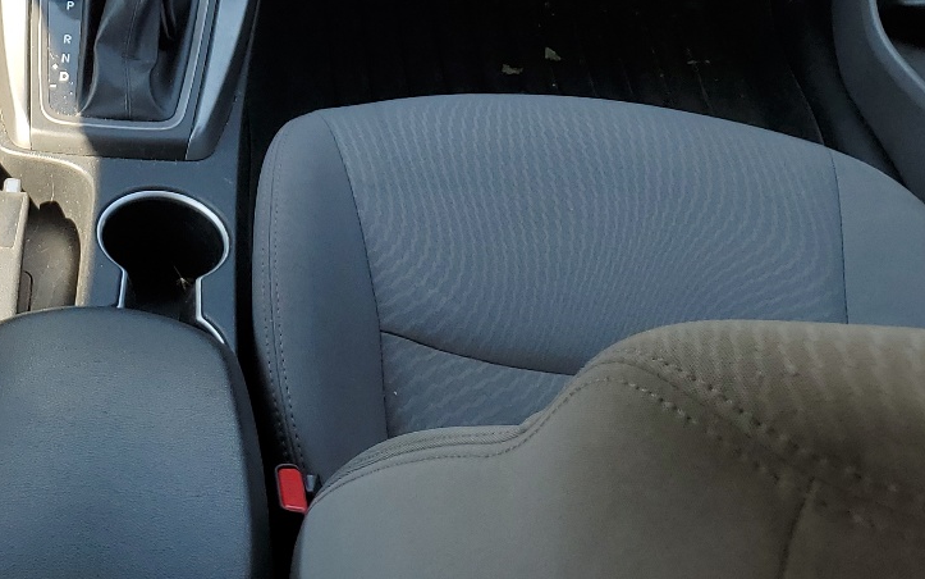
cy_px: -77
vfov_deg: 20.2
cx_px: 109
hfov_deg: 32.0
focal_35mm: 61
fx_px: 1538
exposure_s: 1/312
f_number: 1.5
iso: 50
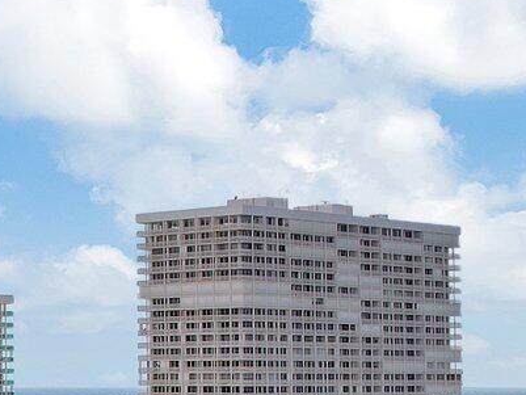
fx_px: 1642
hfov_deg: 17.0
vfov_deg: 12.5
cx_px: -185
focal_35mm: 108
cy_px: 709
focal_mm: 8.38
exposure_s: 1/4000
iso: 120
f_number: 2.8
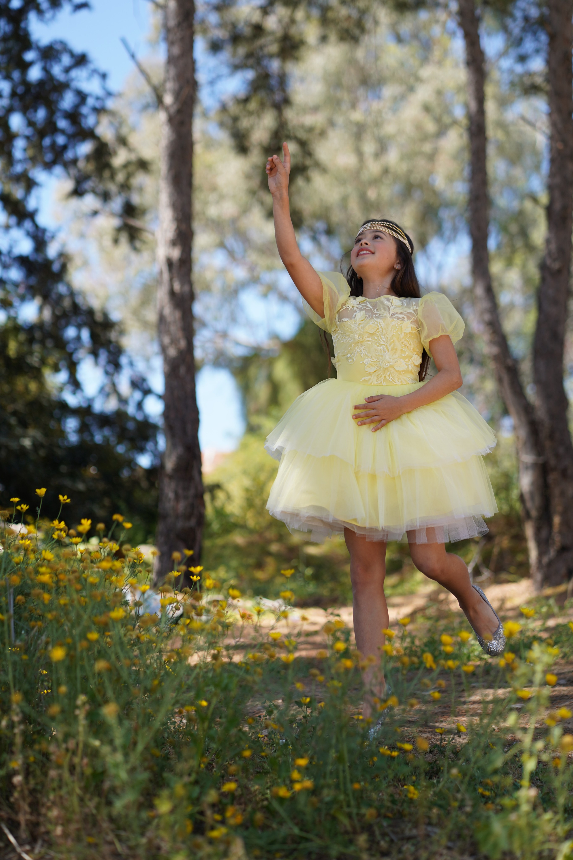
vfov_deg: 23.9
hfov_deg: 16.1
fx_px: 2029
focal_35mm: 85
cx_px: 286
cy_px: 430
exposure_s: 1/1000
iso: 100
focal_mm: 85
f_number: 2.5
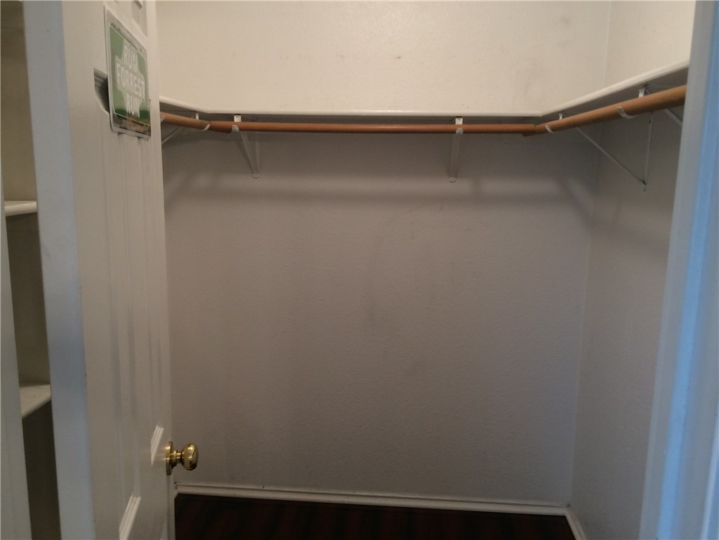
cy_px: 270
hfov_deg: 61.7
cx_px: 360
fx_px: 602
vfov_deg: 48.2
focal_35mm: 29
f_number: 2.2
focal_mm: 4.15
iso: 80
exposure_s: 1/30
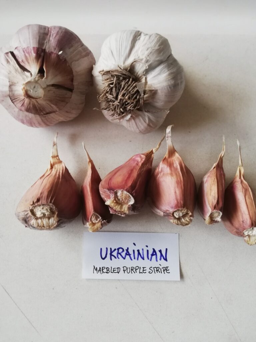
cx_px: 128
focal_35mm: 26
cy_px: 171
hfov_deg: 53.1
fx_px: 256
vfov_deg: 67.3
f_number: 4
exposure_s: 1/33.3
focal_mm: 3.81
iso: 320
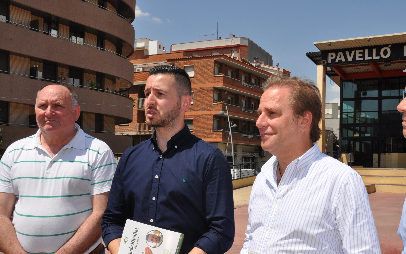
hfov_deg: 48.1
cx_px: 256
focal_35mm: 41
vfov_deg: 31.3
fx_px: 450
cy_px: 167
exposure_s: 1/200
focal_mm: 21
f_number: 18
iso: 200
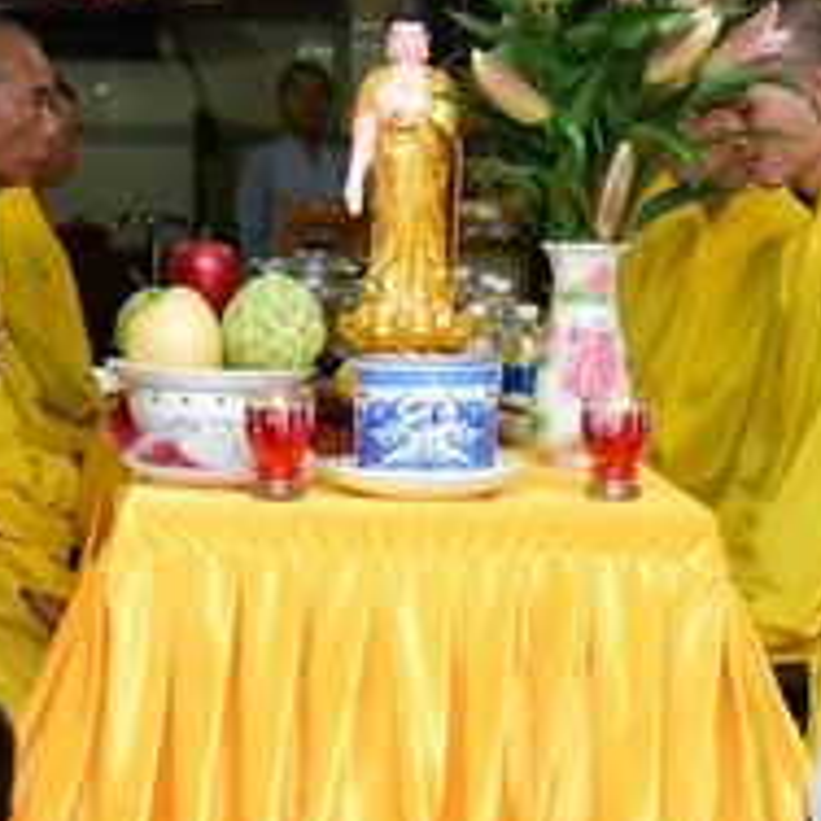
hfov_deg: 19.0
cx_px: 524
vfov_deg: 19.0
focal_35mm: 91
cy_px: 611
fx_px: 2442
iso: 12800
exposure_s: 1/100
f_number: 13
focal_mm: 31
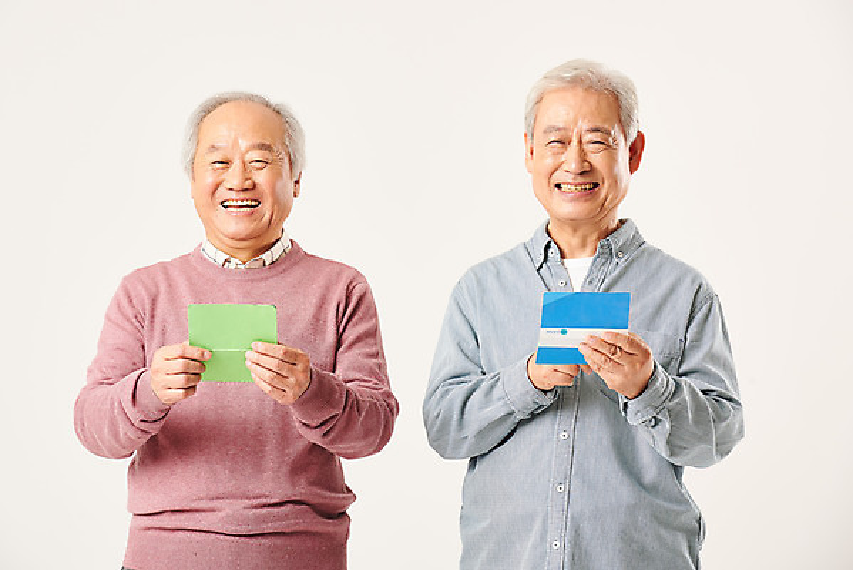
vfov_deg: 9.8
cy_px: 285
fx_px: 3319
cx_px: 426
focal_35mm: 140
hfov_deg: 14.6
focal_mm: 140
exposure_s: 1/125
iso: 100
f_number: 8
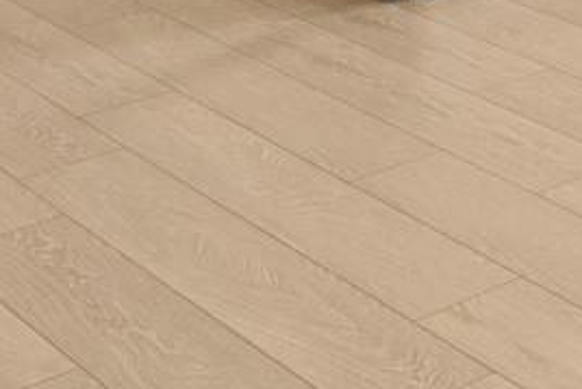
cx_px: 1129
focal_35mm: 112
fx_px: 1805
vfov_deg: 10.1
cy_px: -647
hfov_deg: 15.2
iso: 100
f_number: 11
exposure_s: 1/2.5
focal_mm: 14.6
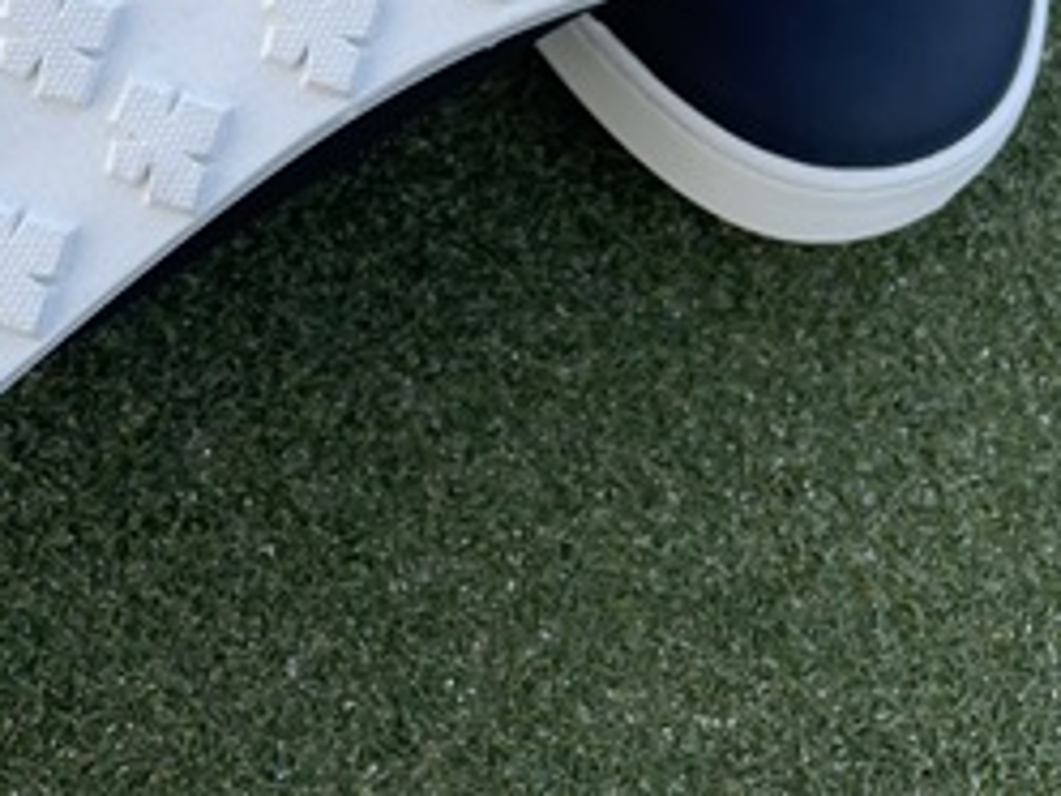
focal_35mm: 66
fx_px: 2023
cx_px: 334
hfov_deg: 29.1
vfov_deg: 20.5
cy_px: -210
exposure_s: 1/584
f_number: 1.6
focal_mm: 4.2
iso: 32
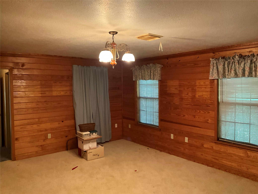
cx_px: 129
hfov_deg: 61.7
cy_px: 97
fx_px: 216
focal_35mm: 29
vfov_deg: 48.2
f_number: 1.8
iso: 320
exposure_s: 1/40
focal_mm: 3
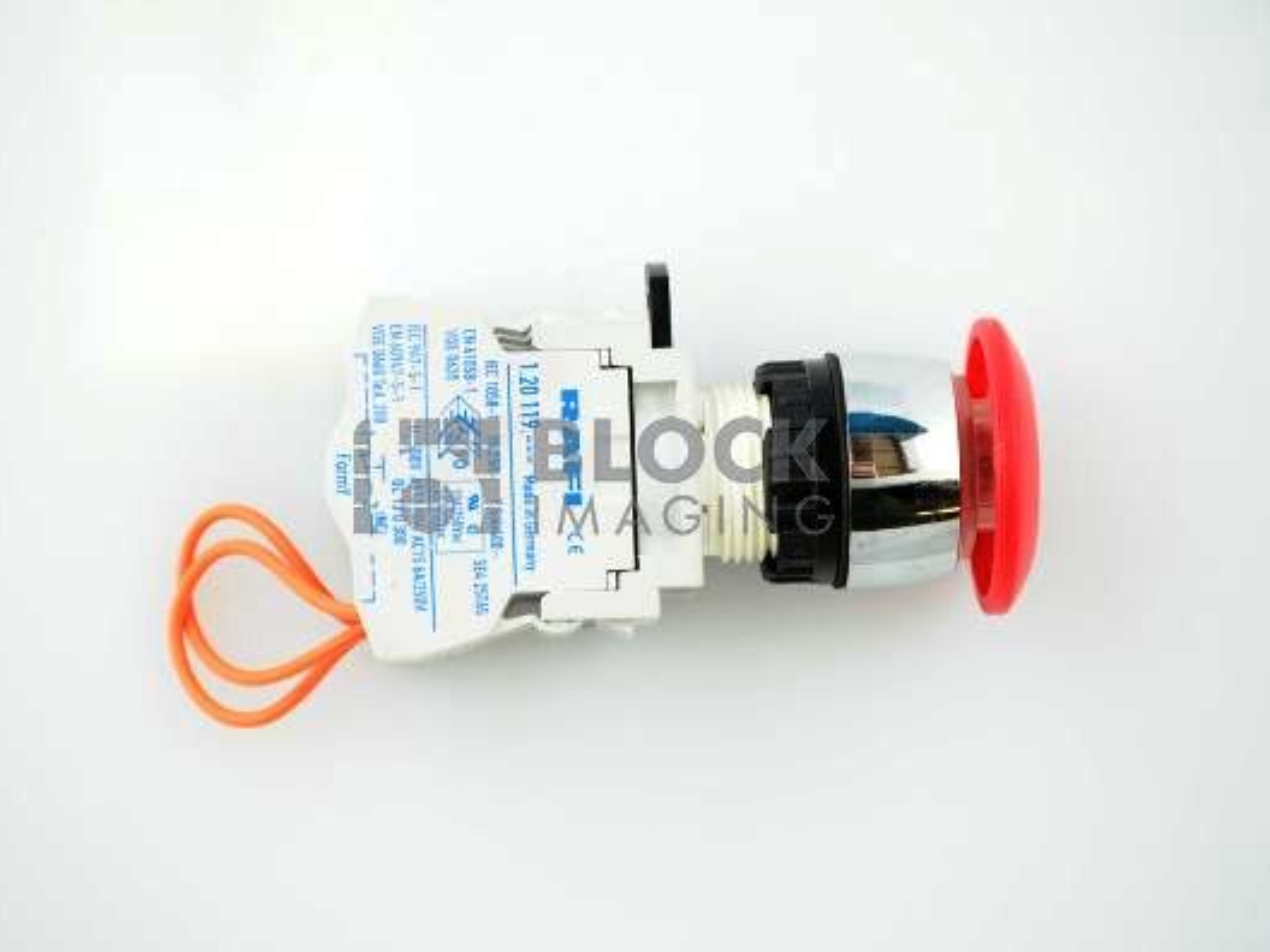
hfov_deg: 15.1
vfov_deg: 11.3
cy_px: 477
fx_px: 4806
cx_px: 594
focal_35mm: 131
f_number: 7.1
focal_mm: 120
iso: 800
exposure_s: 1/100
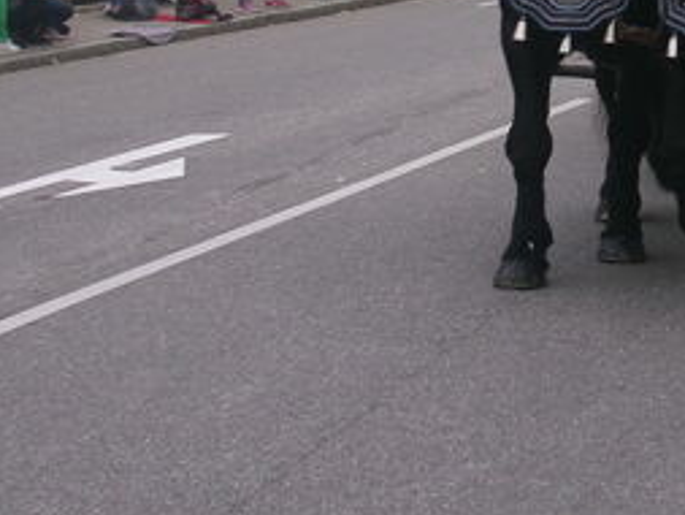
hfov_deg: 15.9
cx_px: 570
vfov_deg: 12.0
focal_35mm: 123
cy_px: 102
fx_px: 2435
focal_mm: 8.5
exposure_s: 1/150
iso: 100
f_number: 4.2
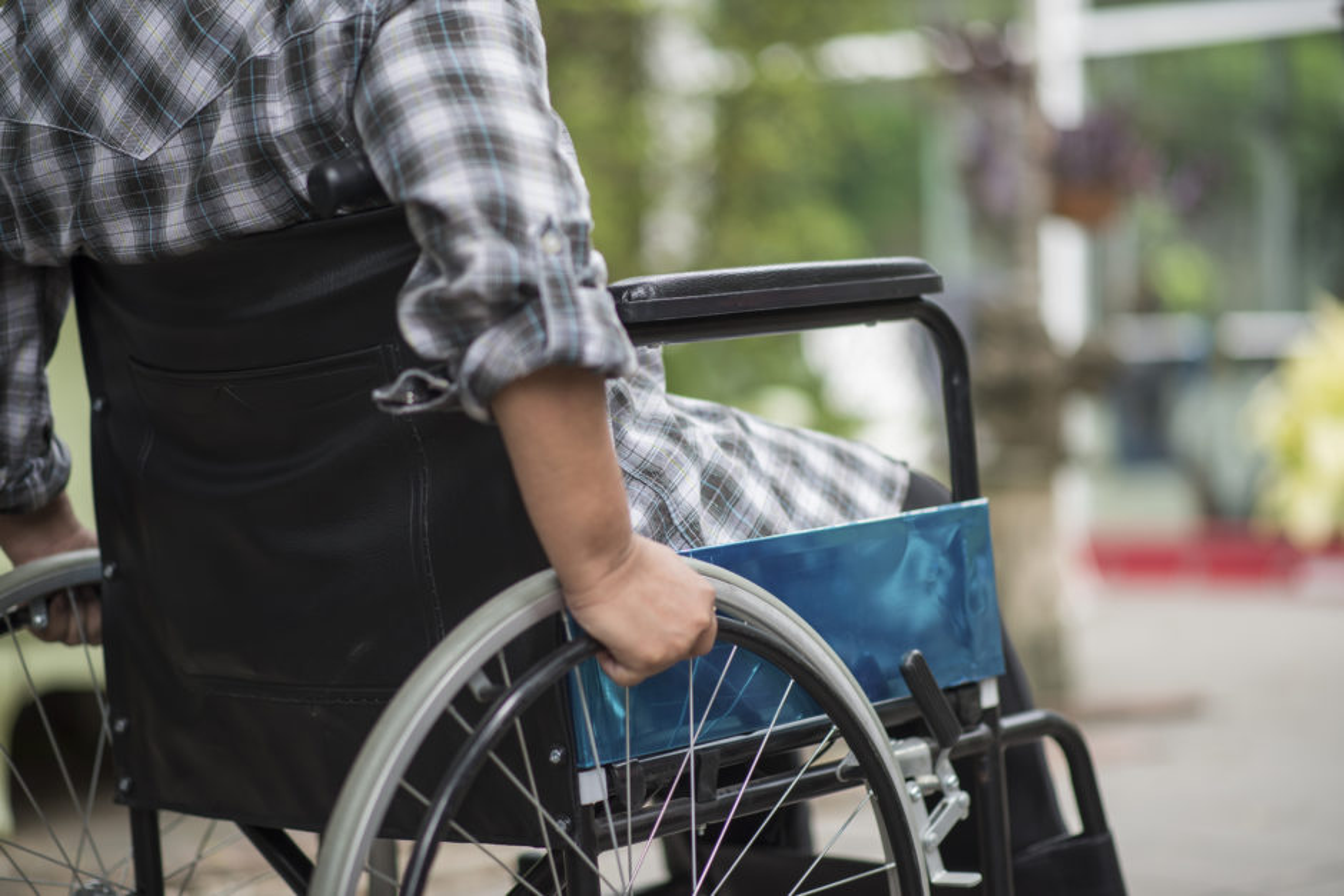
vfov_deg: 16.1
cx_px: 672
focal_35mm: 85
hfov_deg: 23.9
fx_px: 3174
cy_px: 448
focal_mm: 85
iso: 200
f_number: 1.8
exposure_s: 1/1000
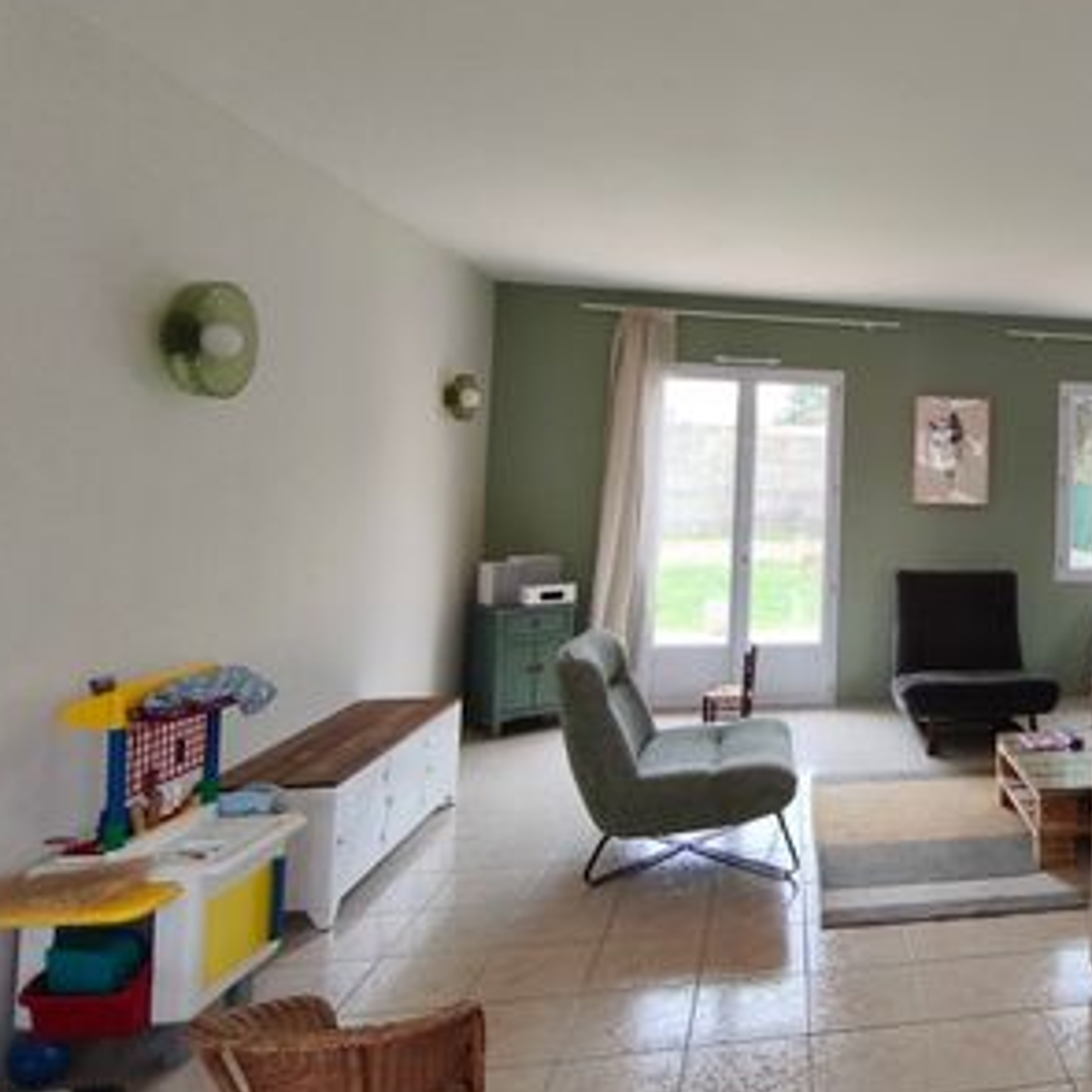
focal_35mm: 27
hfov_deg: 51.4
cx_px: 1003
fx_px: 964
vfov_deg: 58.5
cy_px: 429
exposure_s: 1/33.3
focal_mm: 1.91
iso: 160
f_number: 2.2
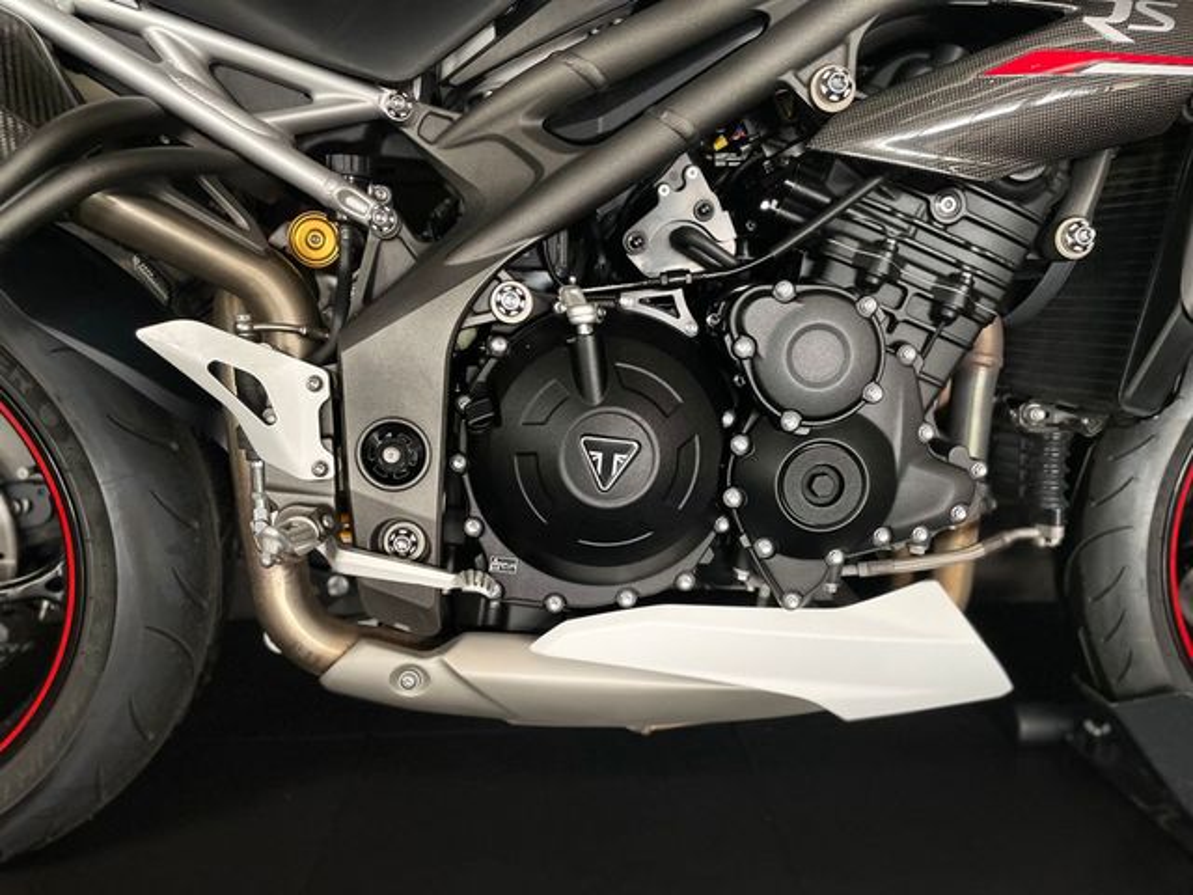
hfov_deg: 67.3
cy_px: 448
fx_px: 896
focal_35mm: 26
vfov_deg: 53.1
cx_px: 596
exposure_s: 1/50
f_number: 1.6
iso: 80
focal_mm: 4.2
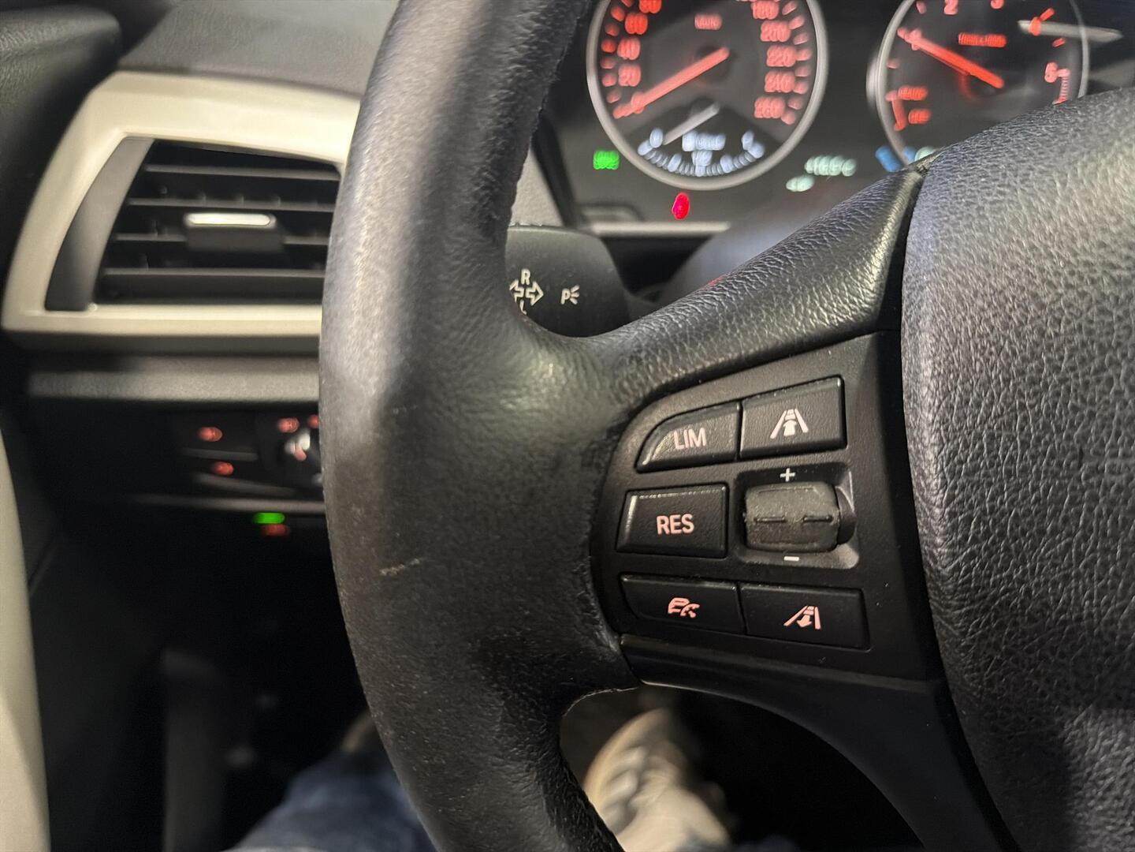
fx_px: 787
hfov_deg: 71.6
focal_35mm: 24
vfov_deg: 56.8
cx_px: 568
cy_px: 426
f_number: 1.78
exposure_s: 1/33
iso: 1000
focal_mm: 6.76
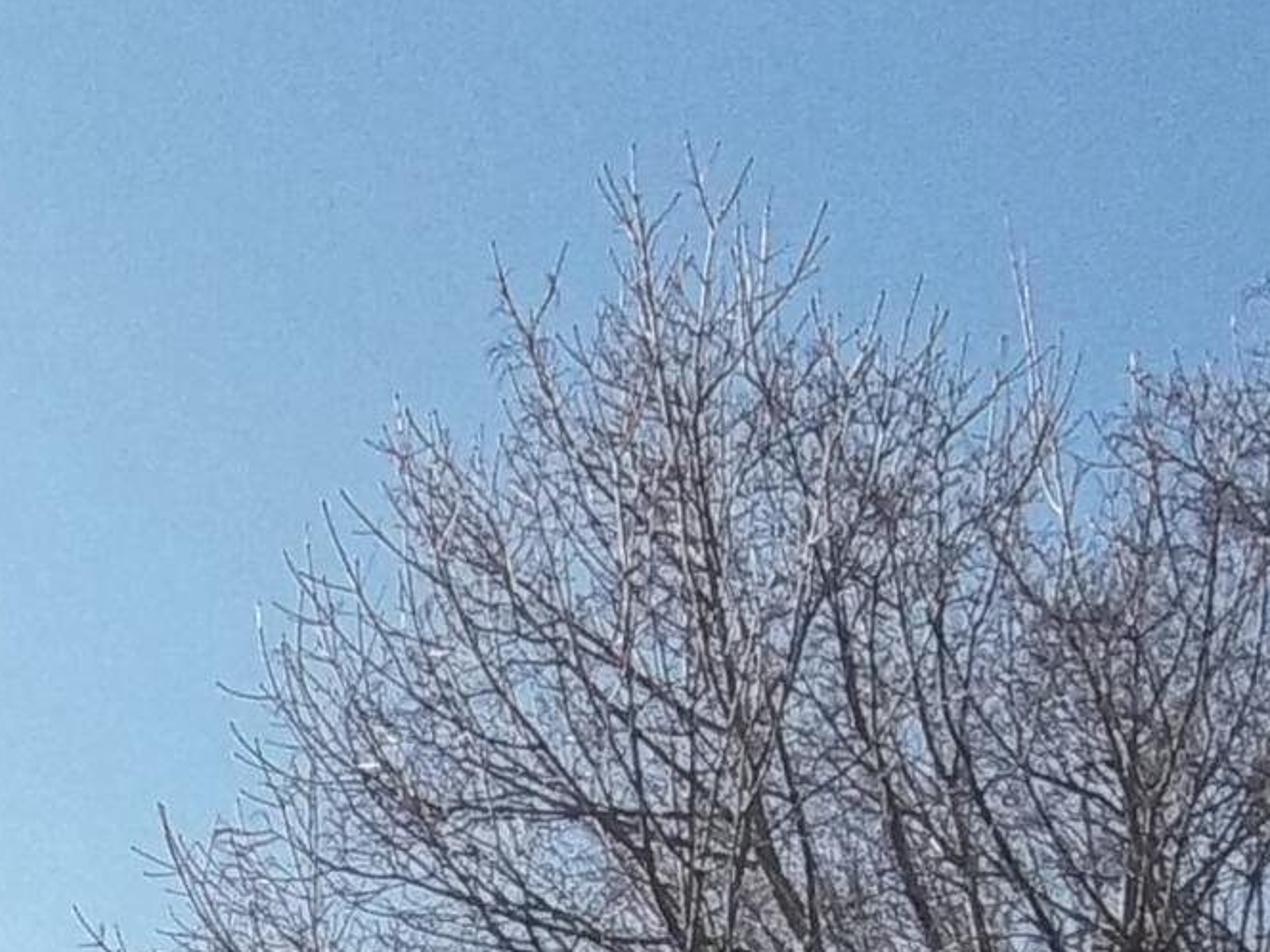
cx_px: -339
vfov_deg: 10.7
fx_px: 4476
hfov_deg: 15.4
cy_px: 2103
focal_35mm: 122
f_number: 8.9
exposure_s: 1/125
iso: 80
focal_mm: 4.9
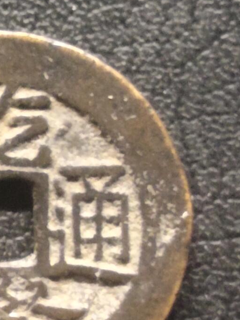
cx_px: 6
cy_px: 228
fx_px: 1221
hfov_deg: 11.1
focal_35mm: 132
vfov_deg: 14.9
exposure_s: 1/16.7
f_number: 2.2
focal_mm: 3.42
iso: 1250
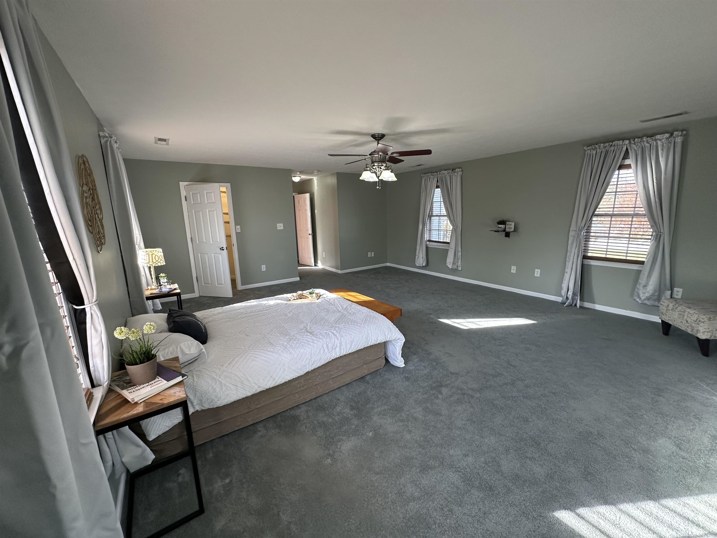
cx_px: 358
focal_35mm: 14
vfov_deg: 85.7
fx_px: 290
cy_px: 269
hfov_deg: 102.1
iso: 160
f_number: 2.2
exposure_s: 1/120
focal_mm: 2.22
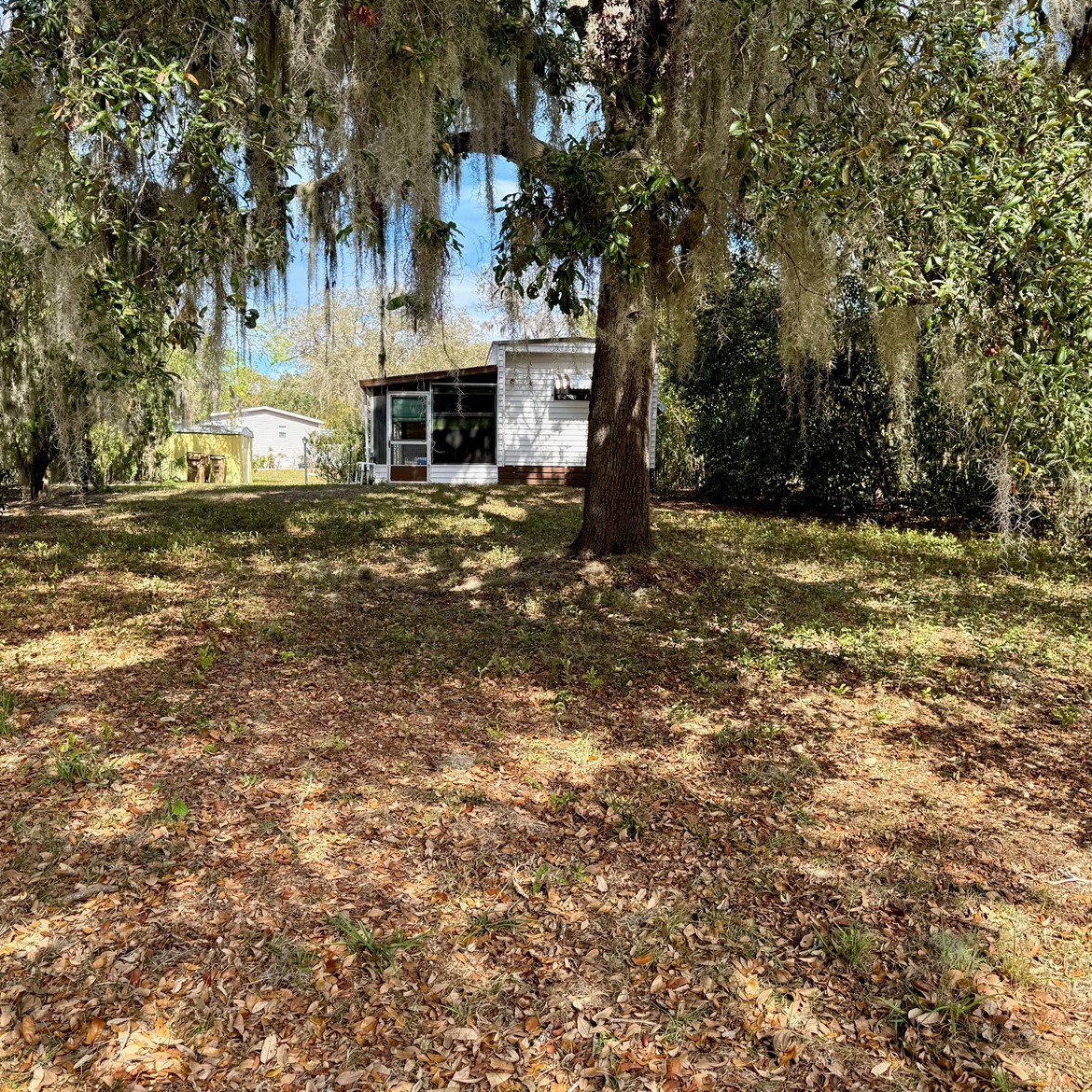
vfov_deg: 55.6
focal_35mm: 29
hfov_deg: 55.6
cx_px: 521
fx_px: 1035
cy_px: 535
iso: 80
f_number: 1.78
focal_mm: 6.76
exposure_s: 1/1042
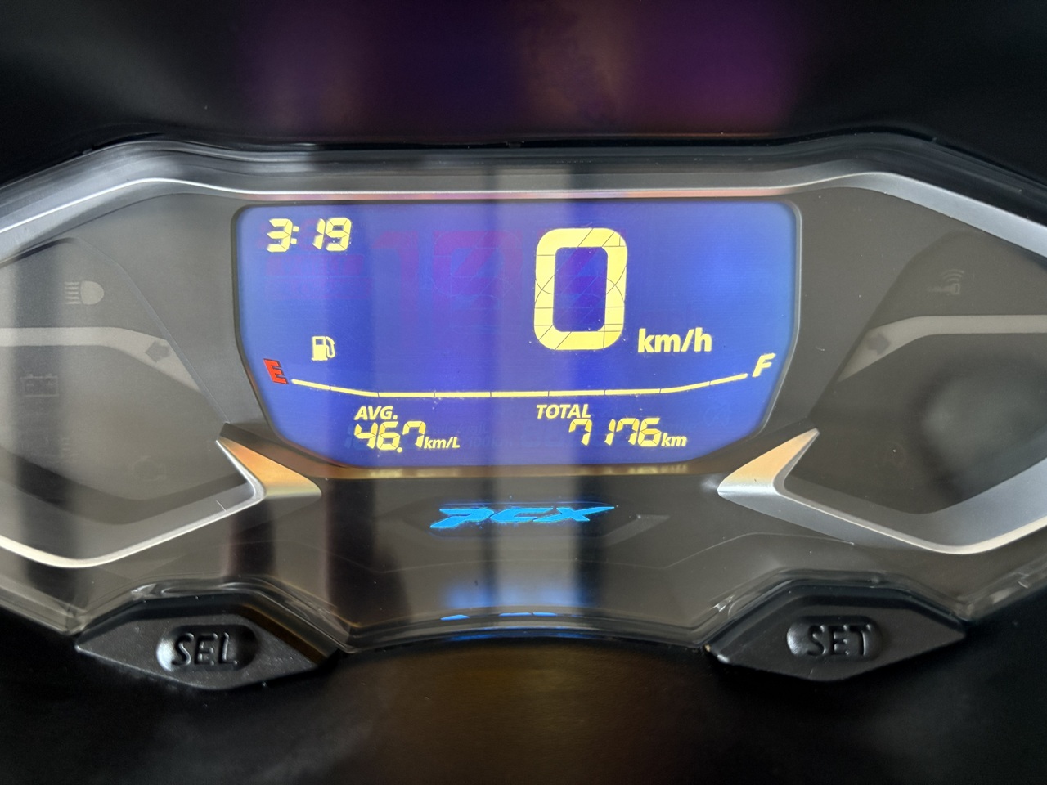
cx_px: 524
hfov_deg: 67.3
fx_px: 786
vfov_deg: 53.1
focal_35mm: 26
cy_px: 392
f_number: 1.6
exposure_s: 1/45
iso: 500
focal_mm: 5.96
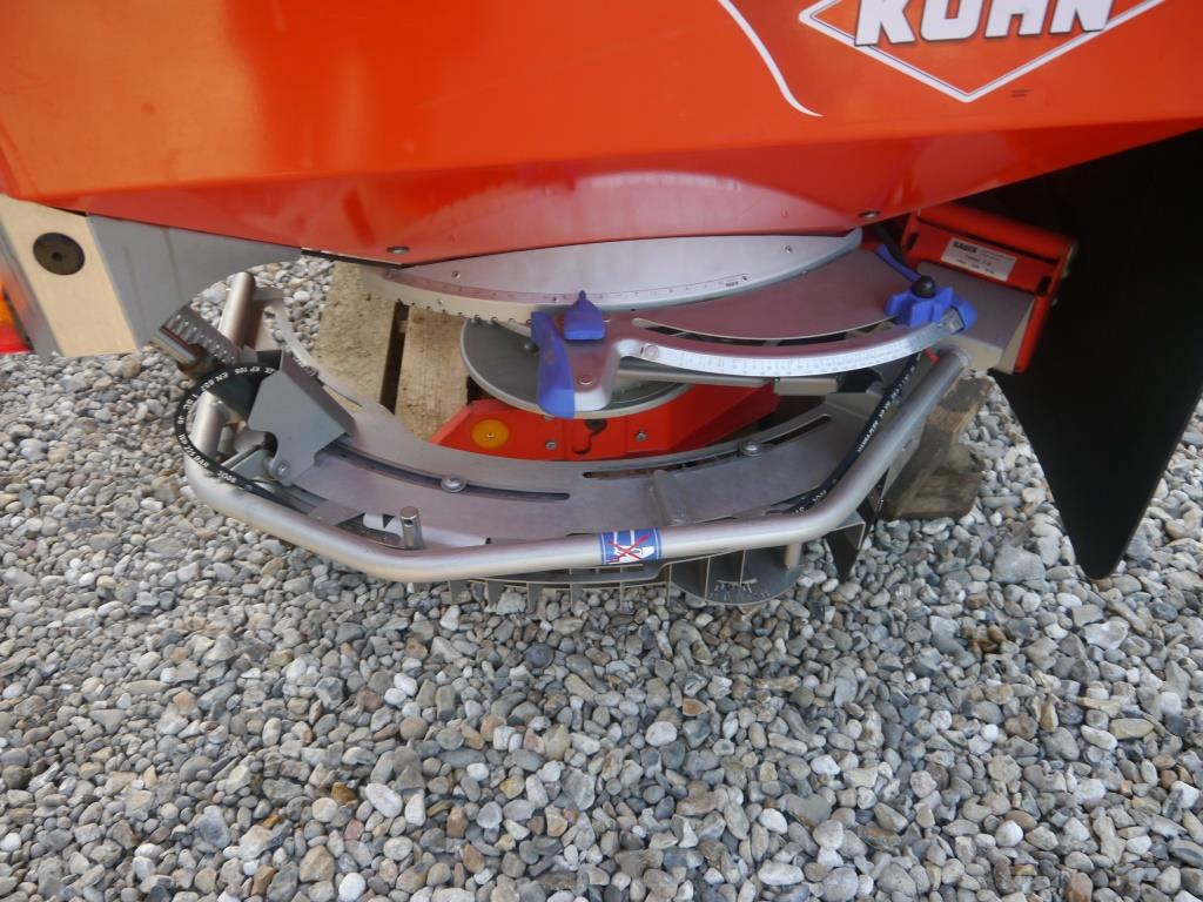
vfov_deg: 49.7
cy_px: 451
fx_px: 973
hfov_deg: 63.4
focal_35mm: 28
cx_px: 602
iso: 160
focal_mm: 14
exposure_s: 1/125
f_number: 3.5
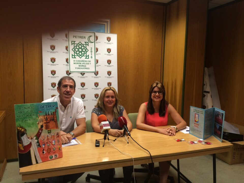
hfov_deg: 61.7
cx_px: 122
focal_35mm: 29
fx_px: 204
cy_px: 92
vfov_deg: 48.2
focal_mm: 4.15
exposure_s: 1/33
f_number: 2.2
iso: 50
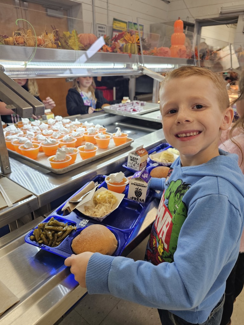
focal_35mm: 23
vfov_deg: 73.9
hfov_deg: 58.9
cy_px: 162
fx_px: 216
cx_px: 122
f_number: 1.7
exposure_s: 1/120
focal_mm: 6.3
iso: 320
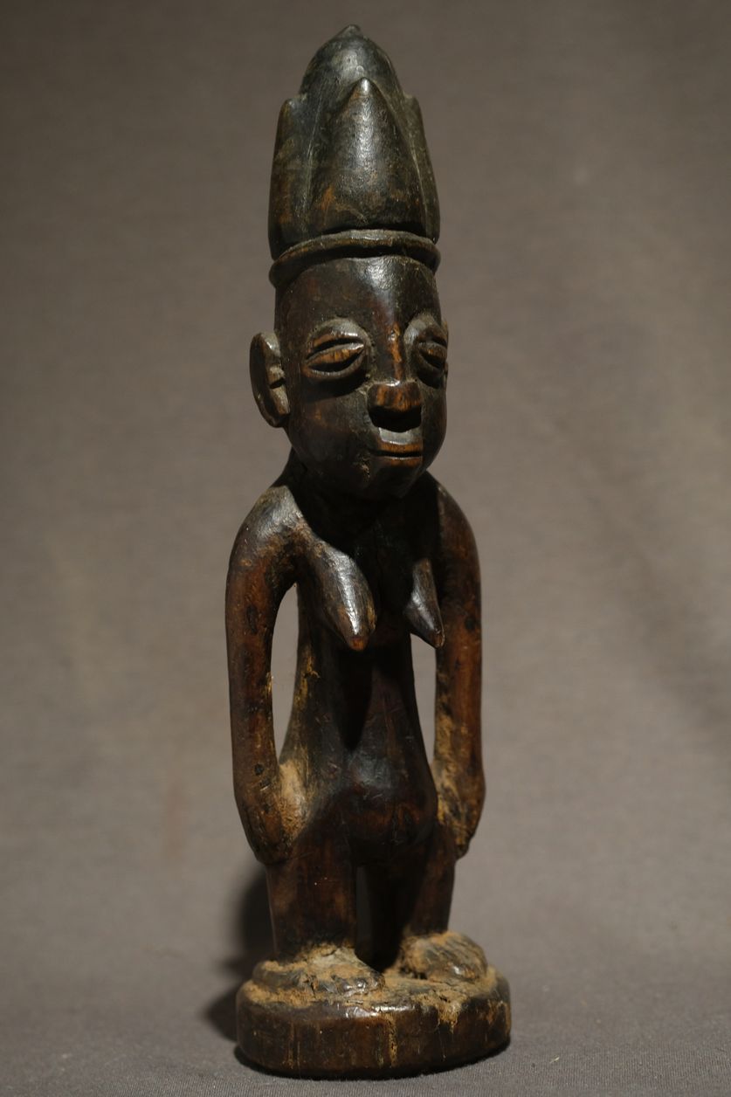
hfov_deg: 15.2
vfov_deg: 22.6
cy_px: 548
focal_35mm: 90
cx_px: 366
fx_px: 2742
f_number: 4
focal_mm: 60
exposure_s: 1/70
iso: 800
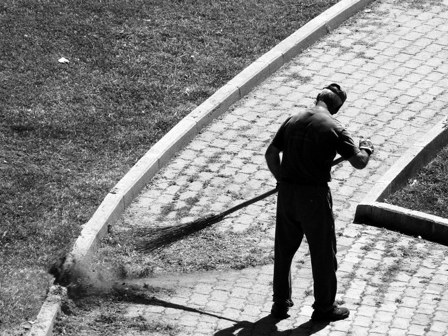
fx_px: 6925
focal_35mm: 535
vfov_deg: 2.8
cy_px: 184
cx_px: 205
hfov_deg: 3.7
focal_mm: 88.8
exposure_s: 1/640
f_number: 5.6
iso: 100
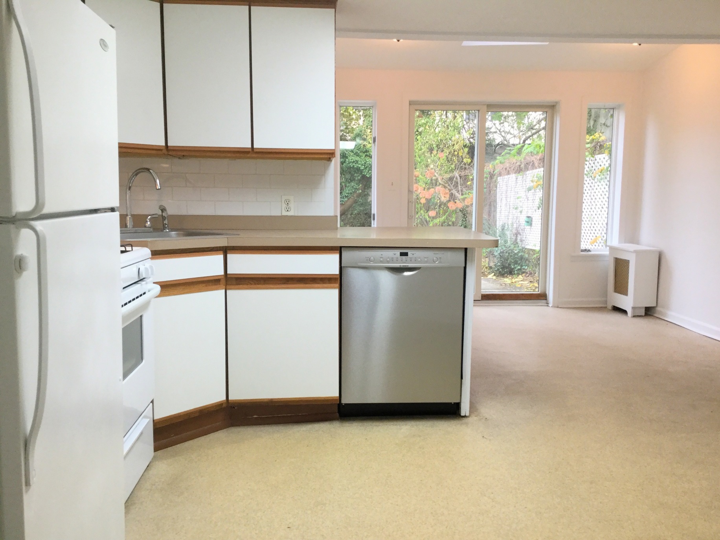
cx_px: 360
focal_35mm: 31
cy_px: 270
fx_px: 645
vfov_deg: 45.4
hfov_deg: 58.4
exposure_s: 1/30
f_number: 2.4
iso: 32
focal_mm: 3.3
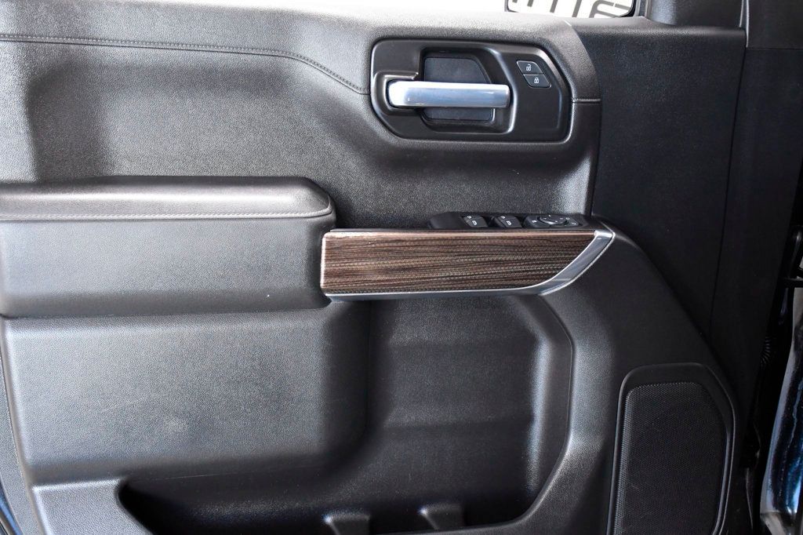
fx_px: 1070
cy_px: 268
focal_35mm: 48
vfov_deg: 28.1
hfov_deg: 41.1
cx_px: 402
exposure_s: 1/100
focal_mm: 32
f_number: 4.5
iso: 2500
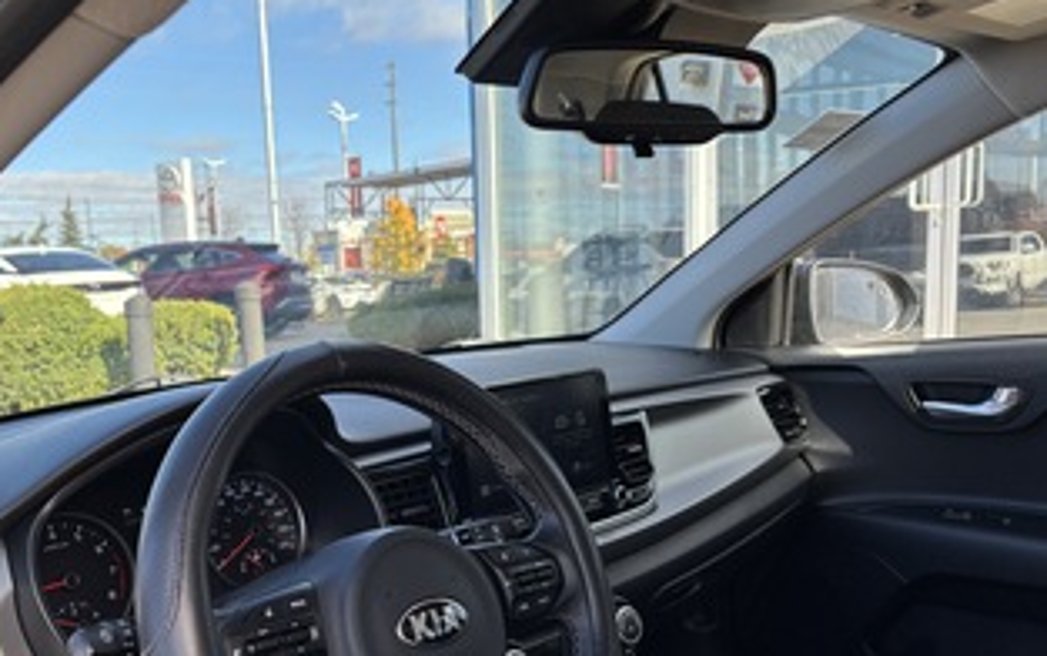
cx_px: 401
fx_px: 1056
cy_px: 437
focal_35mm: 37
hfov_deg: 52.2
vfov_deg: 34.2
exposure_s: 1/622
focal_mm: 5.96
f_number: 1.6
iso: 50
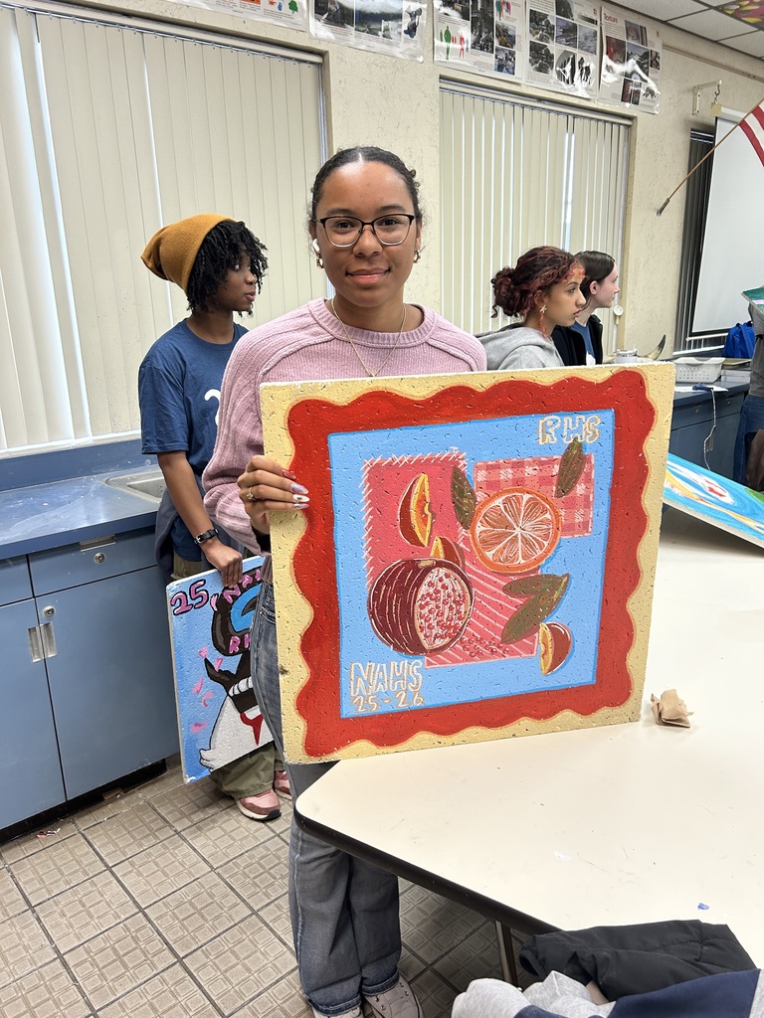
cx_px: 382
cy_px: 509
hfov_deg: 53.1
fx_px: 765
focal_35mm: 26
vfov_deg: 67.3
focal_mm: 5.7
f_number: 1.5
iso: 125
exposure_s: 1/120
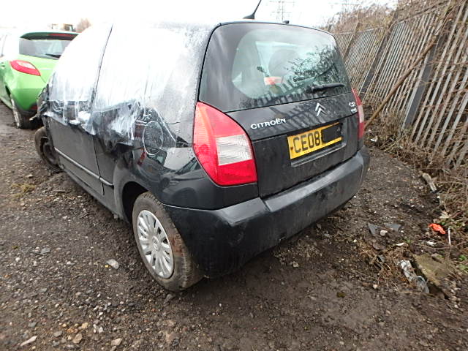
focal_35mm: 21
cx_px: 234
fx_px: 284
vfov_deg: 63.4
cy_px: 176
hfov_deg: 79.0
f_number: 3.5
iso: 200
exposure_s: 1/30
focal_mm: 3.7
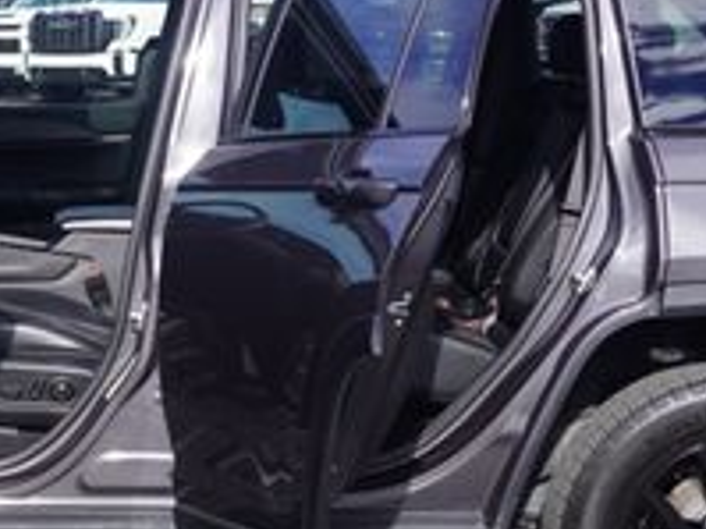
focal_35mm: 102
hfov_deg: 19.0
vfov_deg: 14.5
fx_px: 2079
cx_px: 103
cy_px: 337
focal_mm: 22
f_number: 9
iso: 100
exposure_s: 1/125
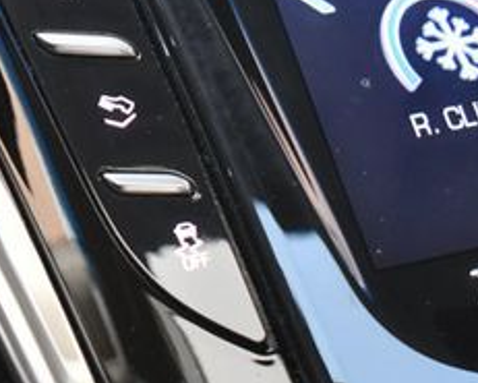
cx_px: 68
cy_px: 50
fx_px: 2208
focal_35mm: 156
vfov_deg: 9.9
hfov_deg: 12.3
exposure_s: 1/125
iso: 1800
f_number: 4.8
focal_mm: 40
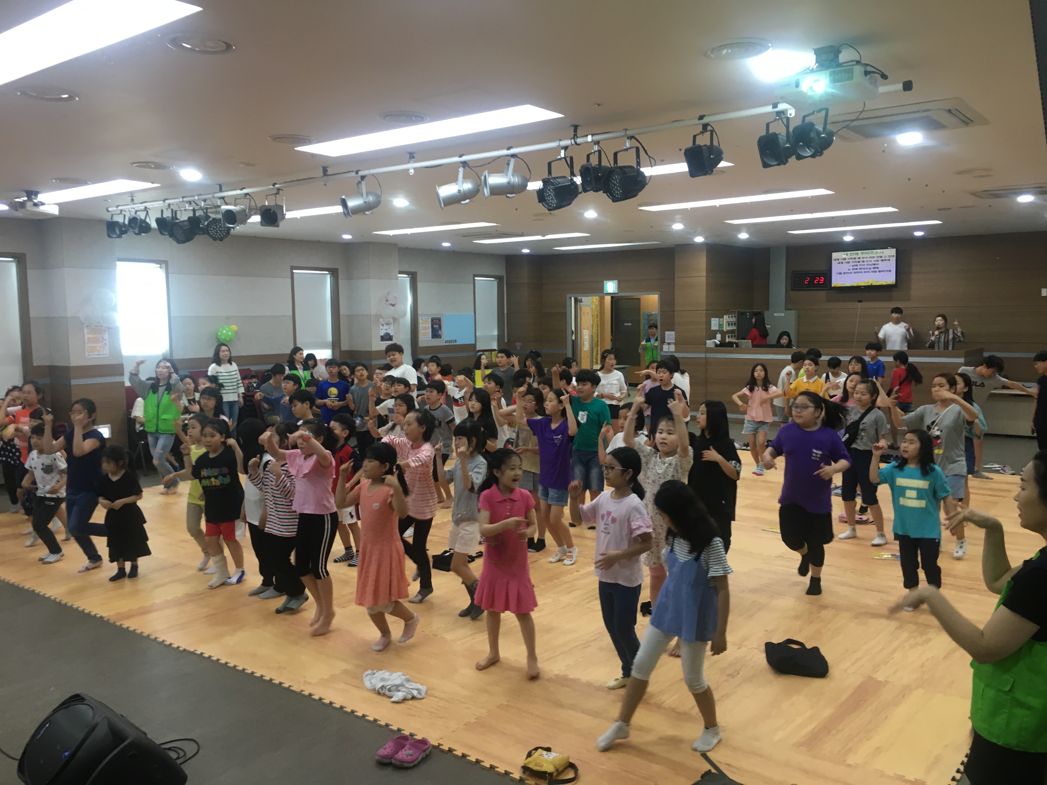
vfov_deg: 48.2
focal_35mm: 29
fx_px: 877
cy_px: 392
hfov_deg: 61.7
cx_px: 524
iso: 80
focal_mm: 4.15
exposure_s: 1/30
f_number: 2.2
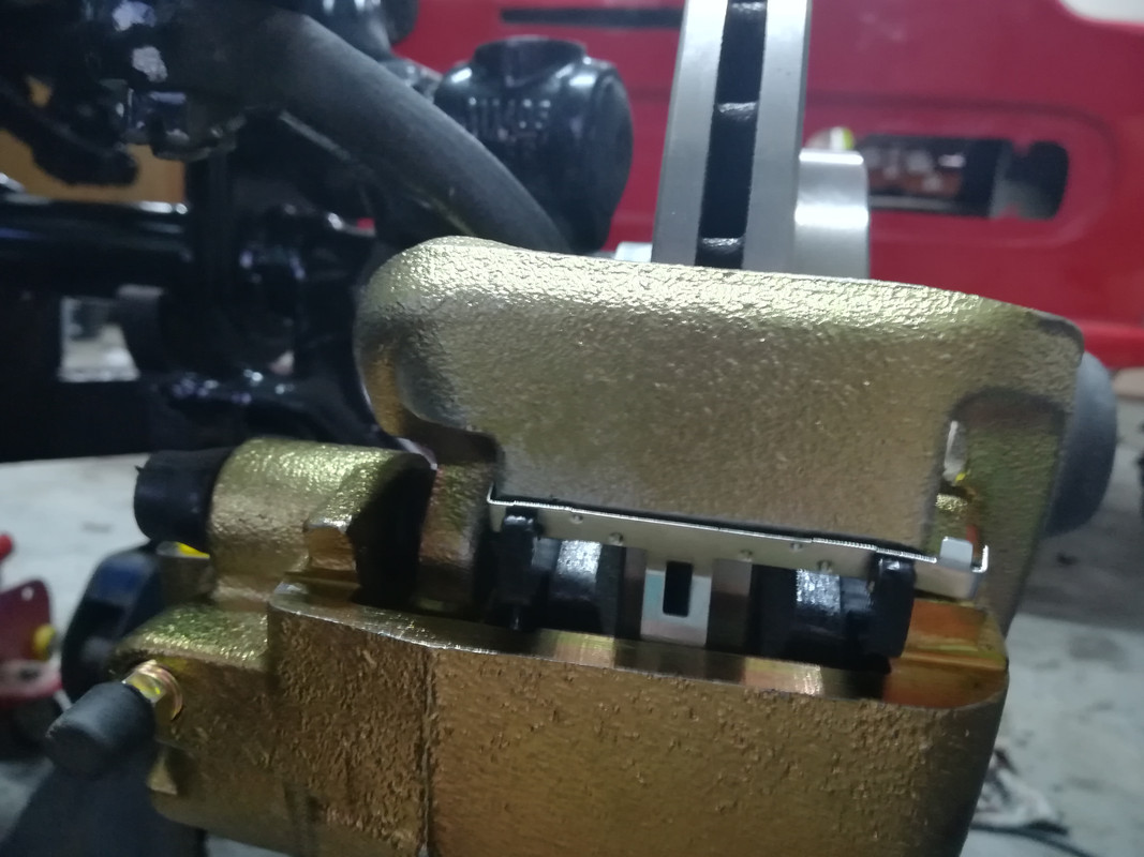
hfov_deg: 67.3
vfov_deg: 53.1
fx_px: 859
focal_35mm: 26
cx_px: 572
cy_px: 428
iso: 500
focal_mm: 3.83
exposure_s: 1/20
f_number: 2.2
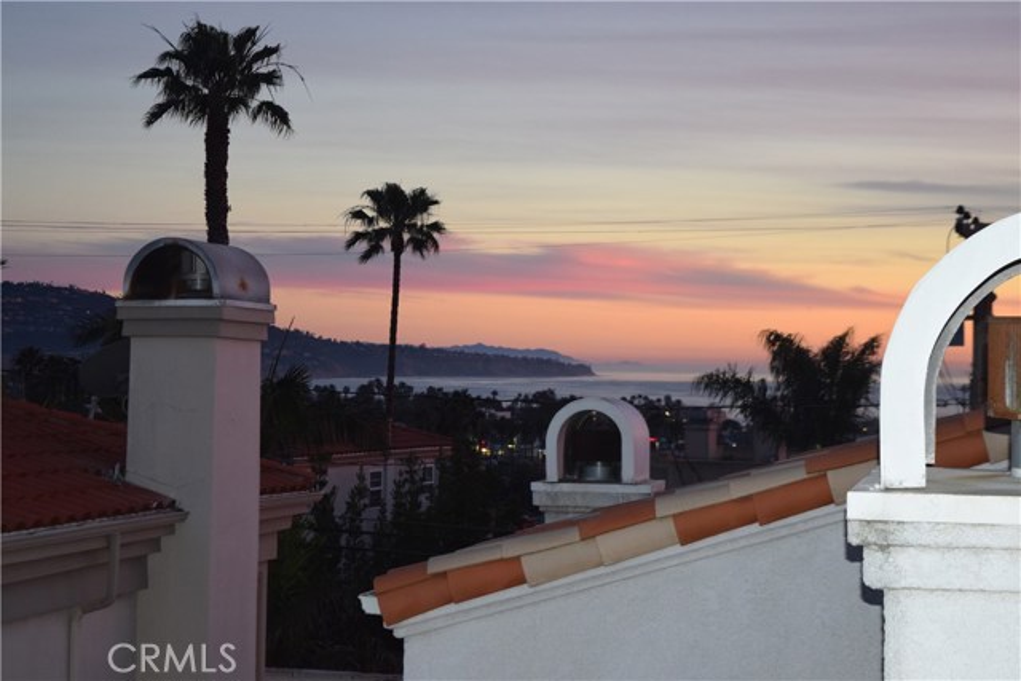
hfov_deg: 24.6
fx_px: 2340
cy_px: 340
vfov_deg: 16.6
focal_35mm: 82
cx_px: 510
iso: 1400
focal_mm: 55
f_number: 5.6
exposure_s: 1/60
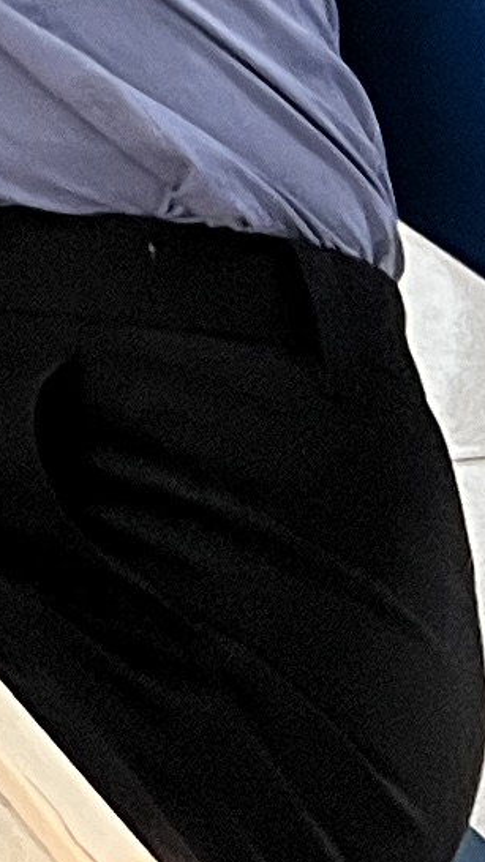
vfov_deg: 9.2
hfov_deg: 4.7
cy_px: -1212
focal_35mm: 209
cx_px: -2081
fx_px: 4780
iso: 80
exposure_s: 1/50
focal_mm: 5.7
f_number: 1.5
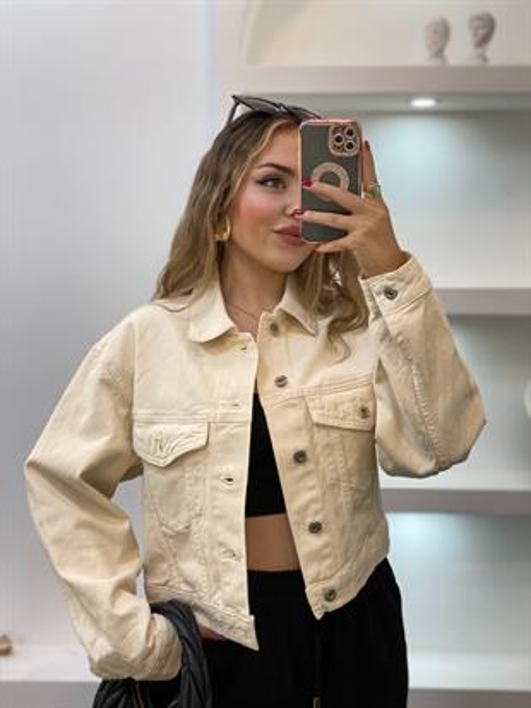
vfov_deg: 36.8
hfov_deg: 28.0
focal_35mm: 52
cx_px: 266
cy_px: 354
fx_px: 1063
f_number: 2
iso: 80
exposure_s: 1/100
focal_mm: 6
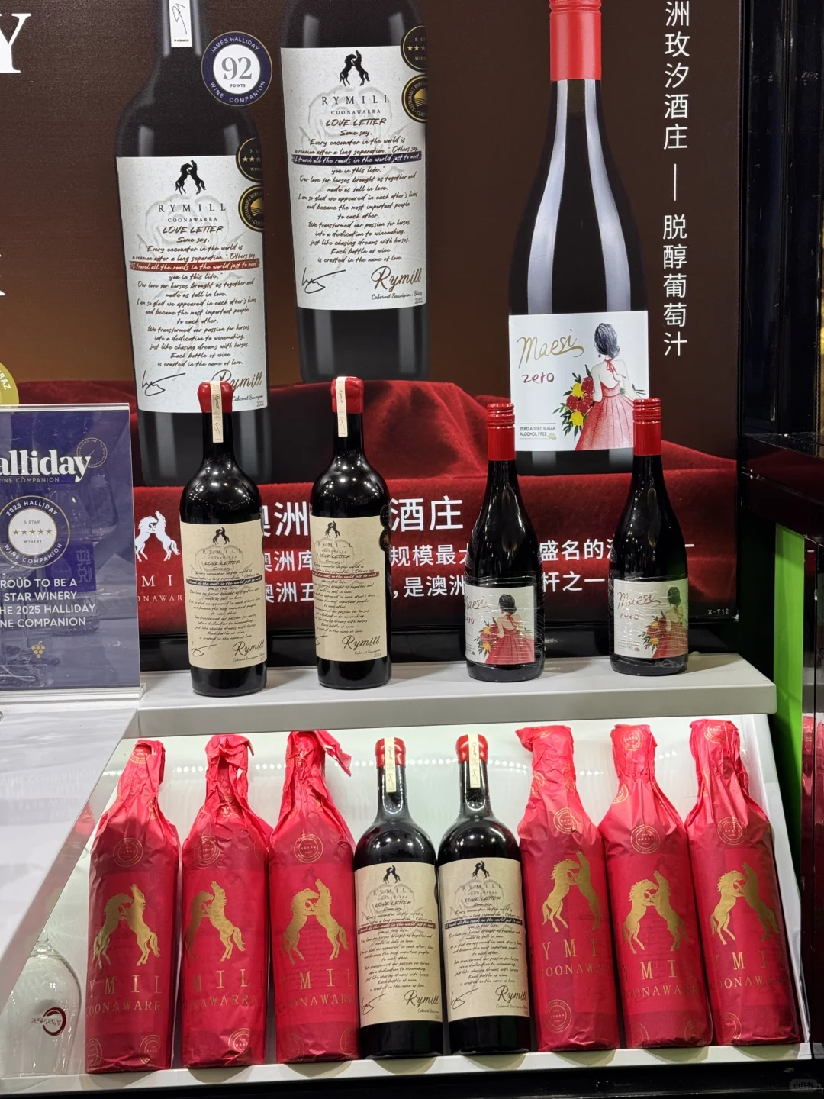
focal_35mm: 48
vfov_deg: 39.7
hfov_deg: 30.3
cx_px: 412
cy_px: 550
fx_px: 1523
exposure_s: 1/100
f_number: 1.78
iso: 100
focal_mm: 6.76
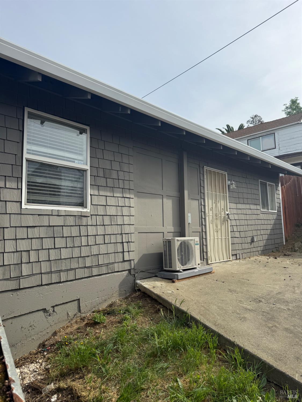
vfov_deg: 71.6
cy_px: 201
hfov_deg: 56.8
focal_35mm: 24
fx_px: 279
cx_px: 151
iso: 80
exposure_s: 1/4975
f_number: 1.78
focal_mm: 6.76
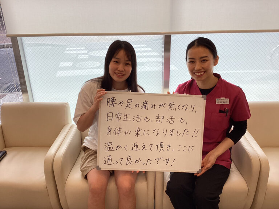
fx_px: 250
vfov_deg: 45.4
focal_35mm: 31
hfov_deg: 58.4
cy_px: 104
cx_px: 140
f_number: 2.4
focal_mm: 3.3
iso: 50
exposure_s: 1/120
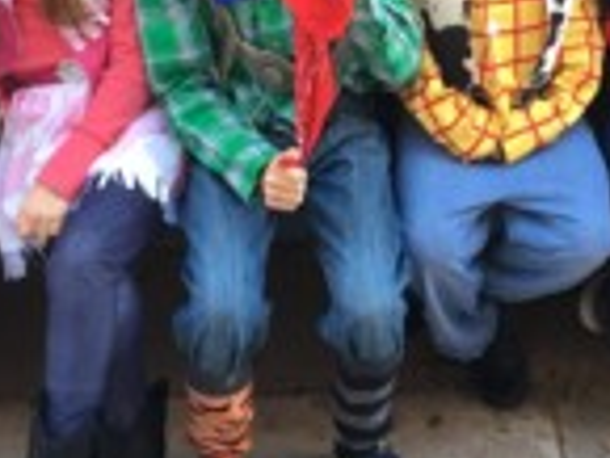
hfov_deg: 24.3
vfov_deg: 18.2
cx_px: 387
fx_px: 1411
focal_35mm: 80
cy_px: 71
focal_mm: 4.15
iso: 50
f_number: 2.2
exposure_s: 1/30
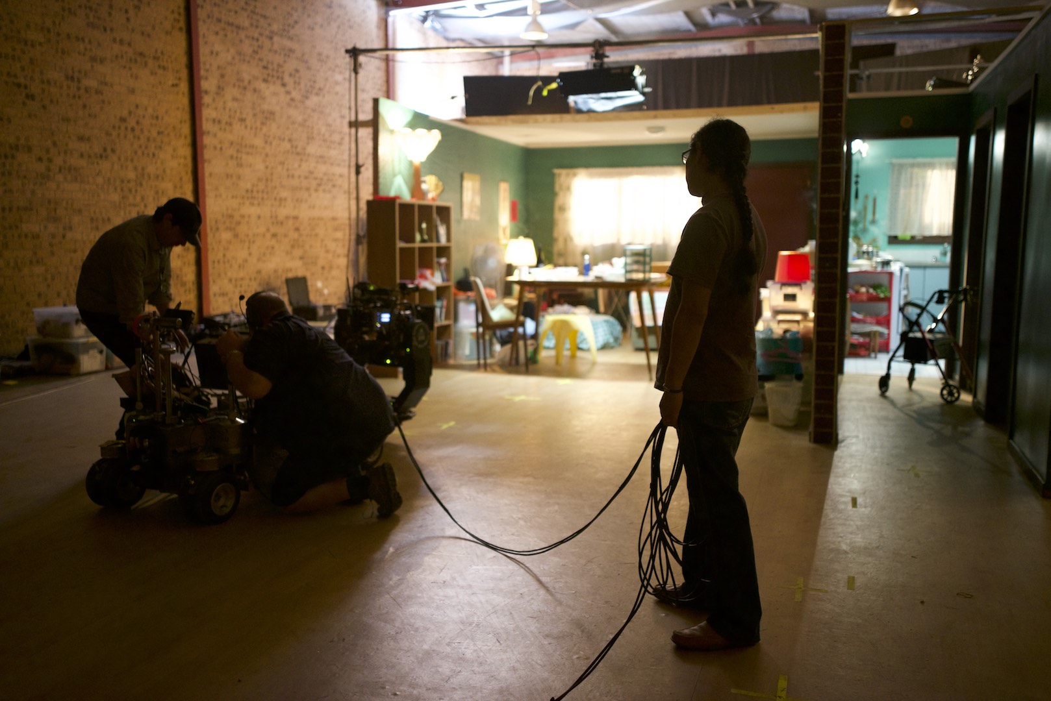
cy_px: 350
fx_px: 1022
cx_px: 526
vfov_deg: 37.9
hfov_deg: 54.4
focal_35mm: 35
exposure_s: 1/80
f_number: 2
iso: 4000
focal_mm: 35
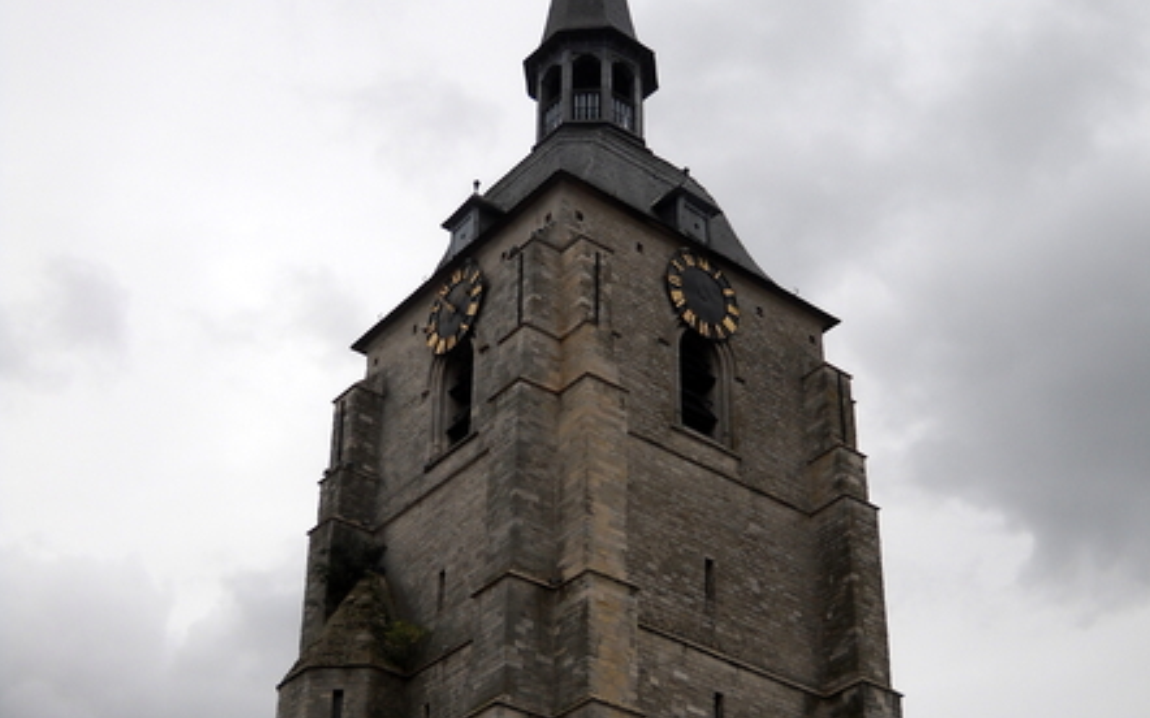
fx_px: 1849
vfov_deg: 22.0
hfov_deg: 34.6
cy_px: 411
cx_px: 575
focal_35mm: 59
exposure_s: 1/192
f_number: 5.5
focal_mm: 6.72
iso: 64
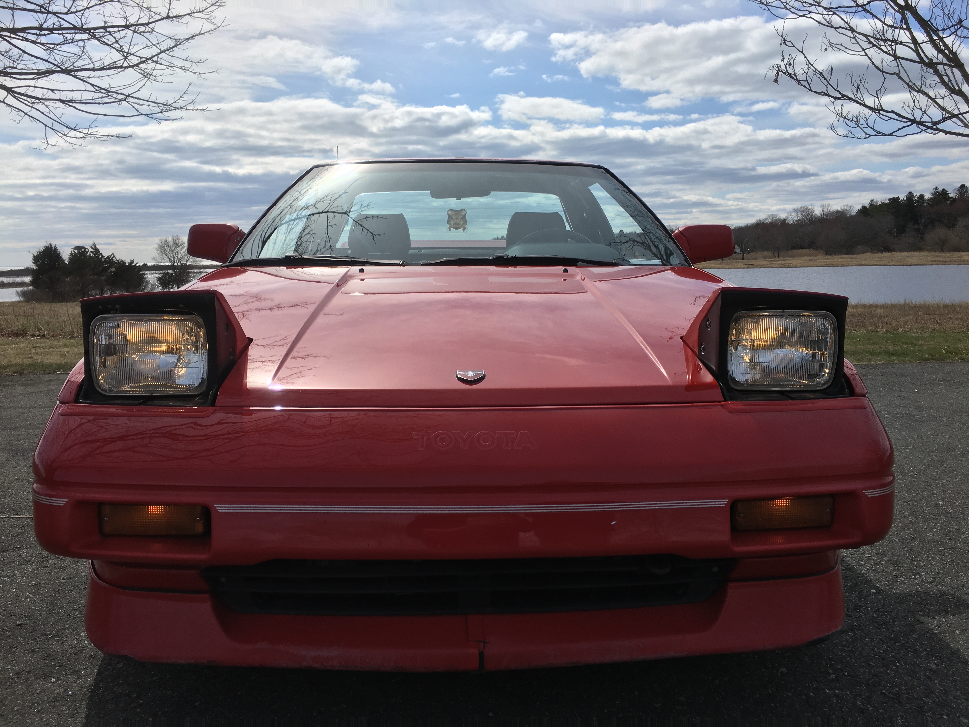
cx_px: 484
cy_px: 364
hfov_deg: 61.7
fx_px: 812
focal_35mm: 29
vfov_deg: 48.2
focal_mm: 4.15
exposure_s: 1/3077
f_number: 2.2
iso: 25
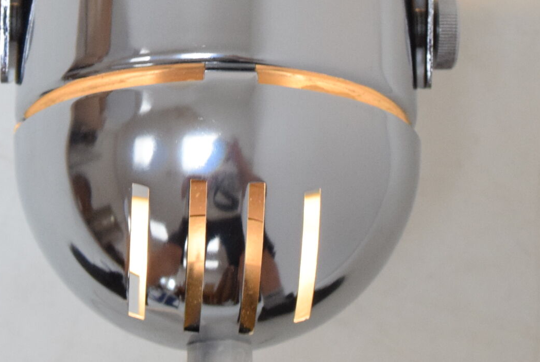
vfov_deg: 9.9
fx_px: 2057
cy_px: -37
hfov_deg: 14.9
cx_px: 220
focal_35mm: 137
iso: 1600
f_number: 6.3
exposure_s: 1/160
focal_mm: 32
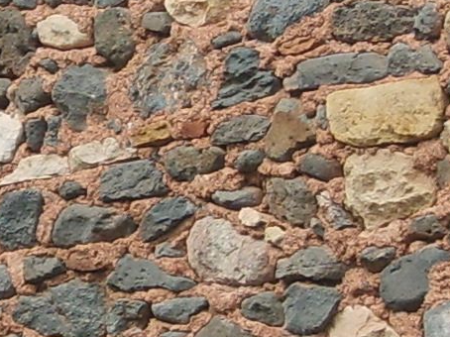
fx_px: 3859
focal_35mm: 297
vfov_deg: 5.0
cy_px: 135
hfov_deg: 6.6
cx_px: -12
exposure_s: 1/180
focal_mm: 8.7
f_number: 3.3
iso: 50
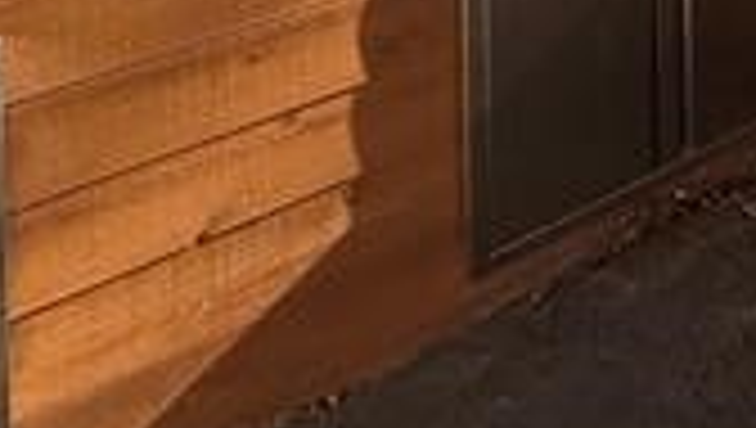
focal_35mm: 58
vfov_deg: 14.8
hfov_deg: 24.8
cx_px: 1210
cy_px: -541
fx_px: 1164
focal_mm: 2.22
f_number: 2.2
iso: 50
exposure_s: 1/1656
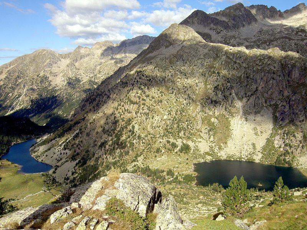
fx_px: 302
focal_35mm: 34
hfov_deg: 54.0
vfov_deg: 41.8
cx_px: 154
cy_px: 115
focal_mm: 5.6
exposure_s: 1/400
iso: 50
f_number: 4.7
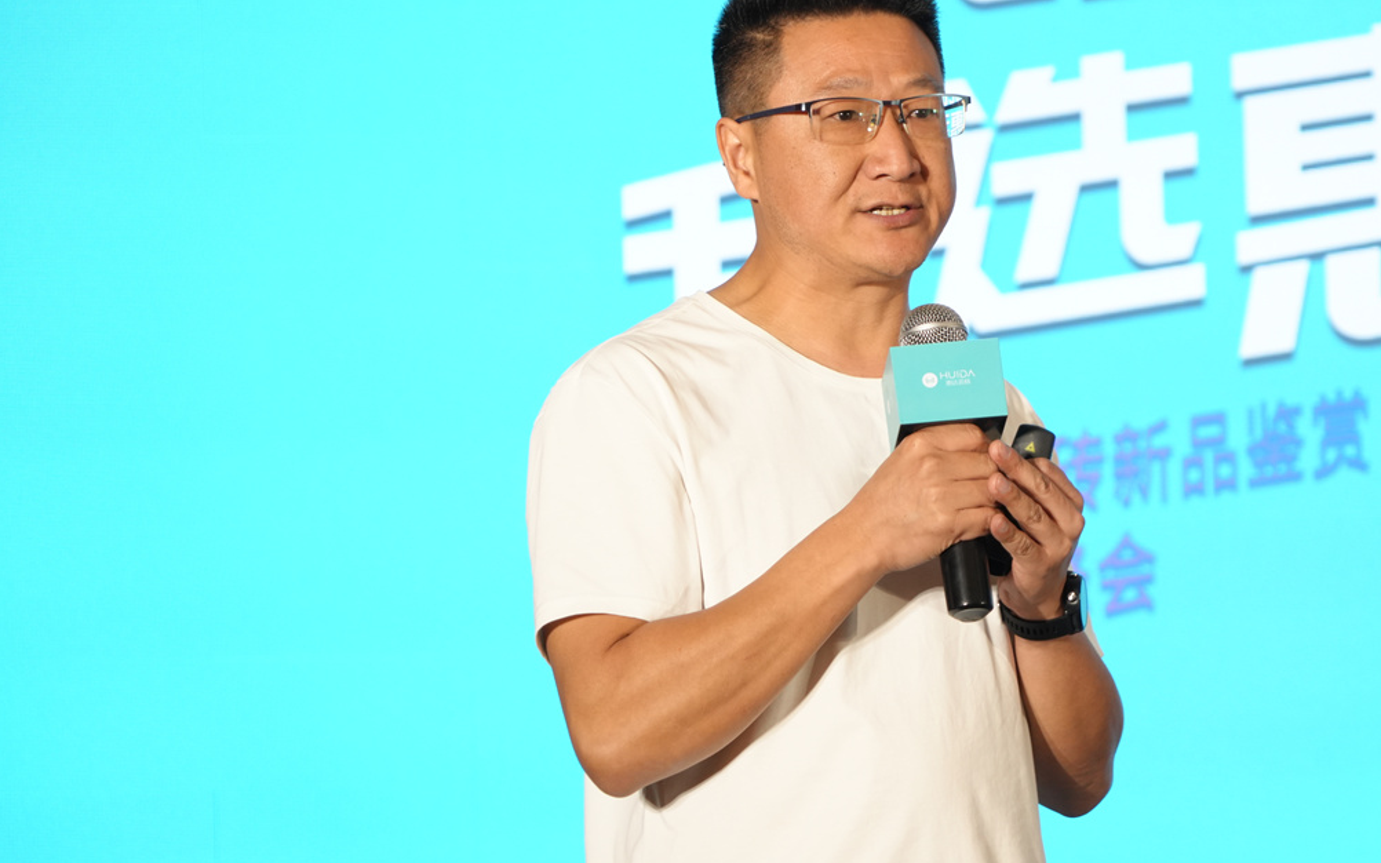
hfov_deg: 12.6
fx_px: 6247
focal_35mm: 166
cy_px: 405
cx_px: 799
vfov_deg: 7.9
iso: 1250
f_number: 6.3
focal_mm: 136
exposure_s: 1/200
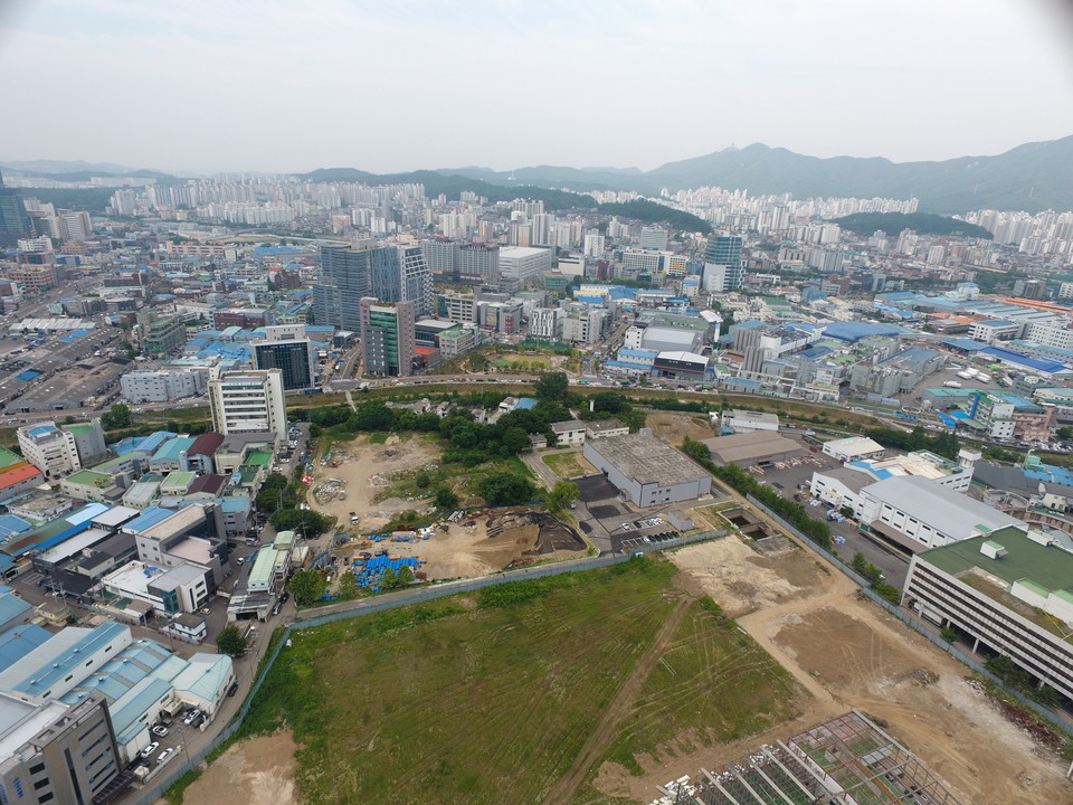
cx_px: 536
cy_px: 402
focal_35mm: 20
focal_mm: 3.61
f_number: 2.8
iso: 100
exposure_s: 1/240
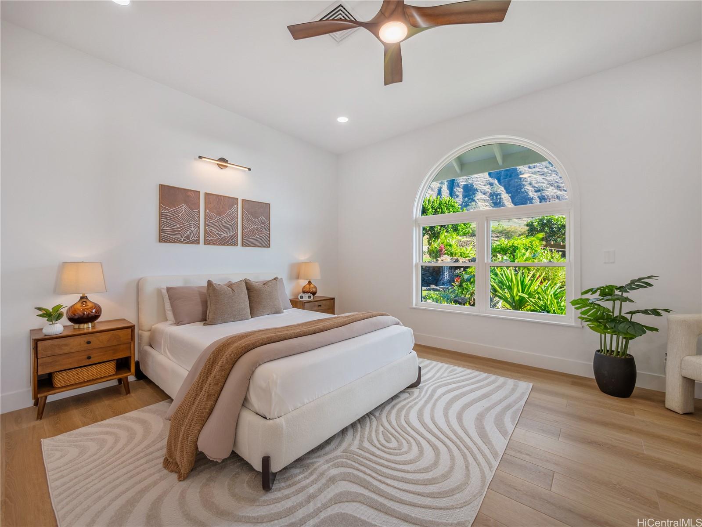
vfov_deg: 85.7
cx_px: 351
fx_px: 284
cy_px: 264
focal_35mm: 14
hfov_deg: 102.1
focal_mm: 7
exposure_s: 1/2000
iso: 640
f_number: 4
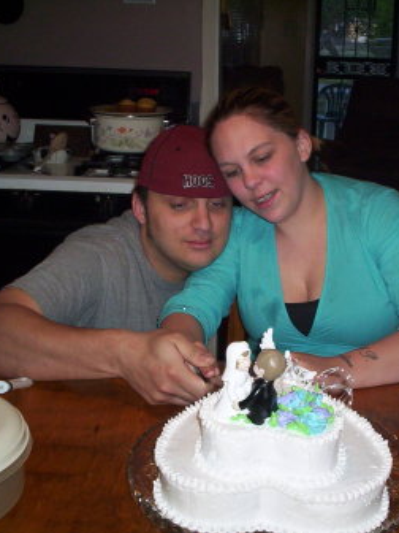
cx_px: 285
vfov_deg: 37.5
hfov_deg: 28.3
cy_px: 267
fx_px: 784
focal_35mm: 51
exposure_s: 1/60
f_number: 4.5
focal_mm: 4.99
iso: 140
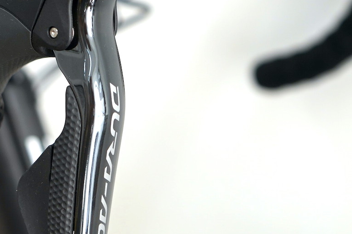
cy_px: 90
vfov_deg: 14.1
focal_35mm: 97
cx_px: 80
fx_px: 948
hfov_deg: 20.8
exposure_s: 1/60
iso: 160
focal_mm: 34
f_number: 4
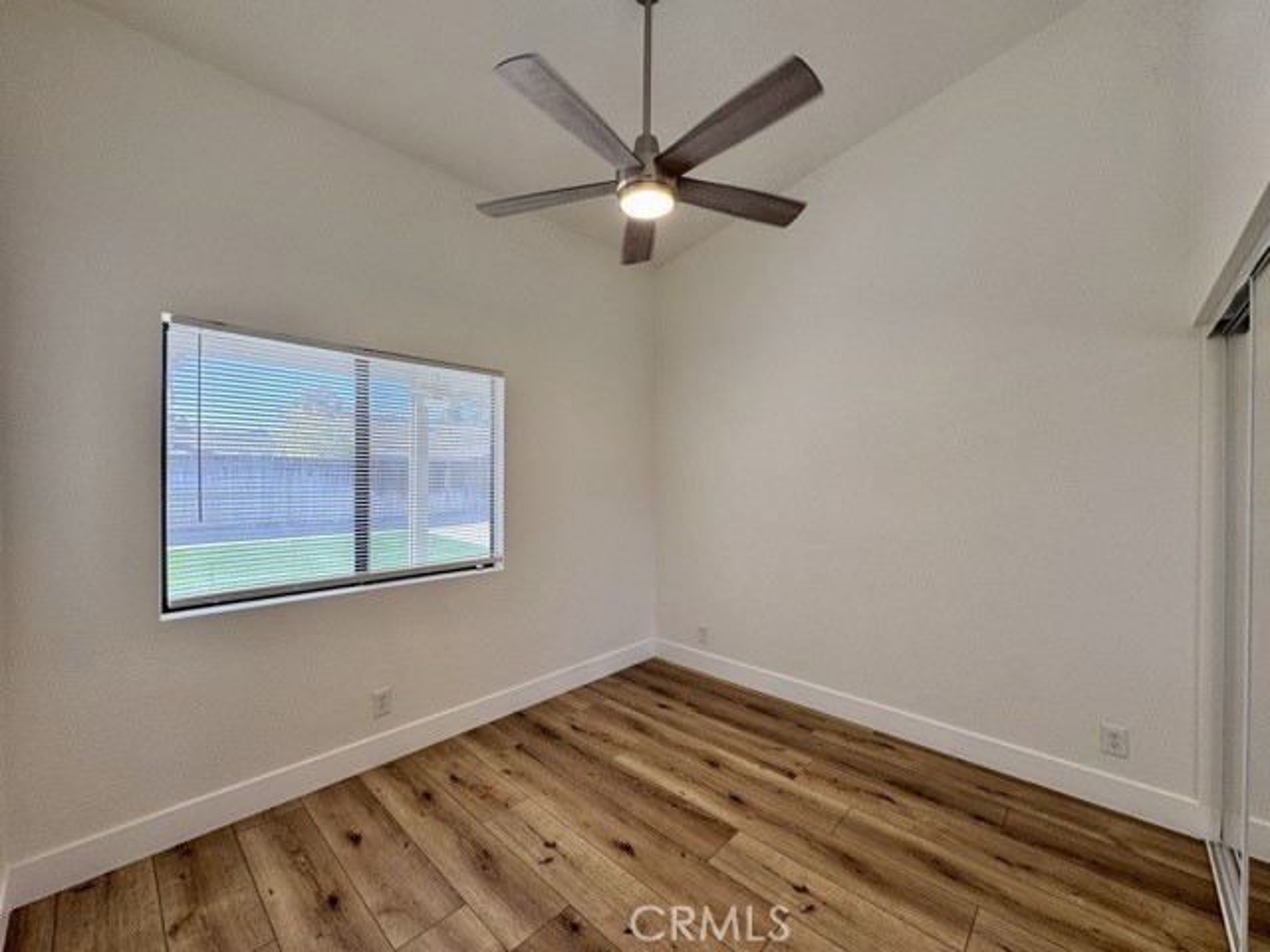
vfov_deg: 85.7
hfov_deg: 102.1
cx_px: 635
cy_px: 476
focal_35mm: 14
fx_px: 514
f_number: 2.2
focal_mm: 2.22
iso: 50
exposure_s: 1/120
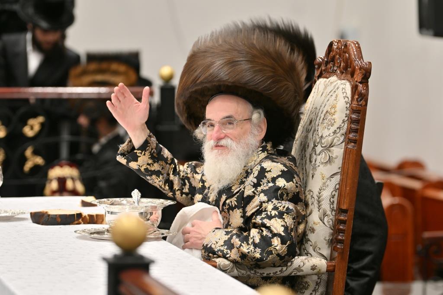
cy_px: 148
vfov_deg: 6.8
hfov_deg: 10.2
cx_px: 222
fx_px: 2485
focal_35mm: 202
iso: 160
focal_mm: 135
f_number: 2.8
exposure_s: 1/200
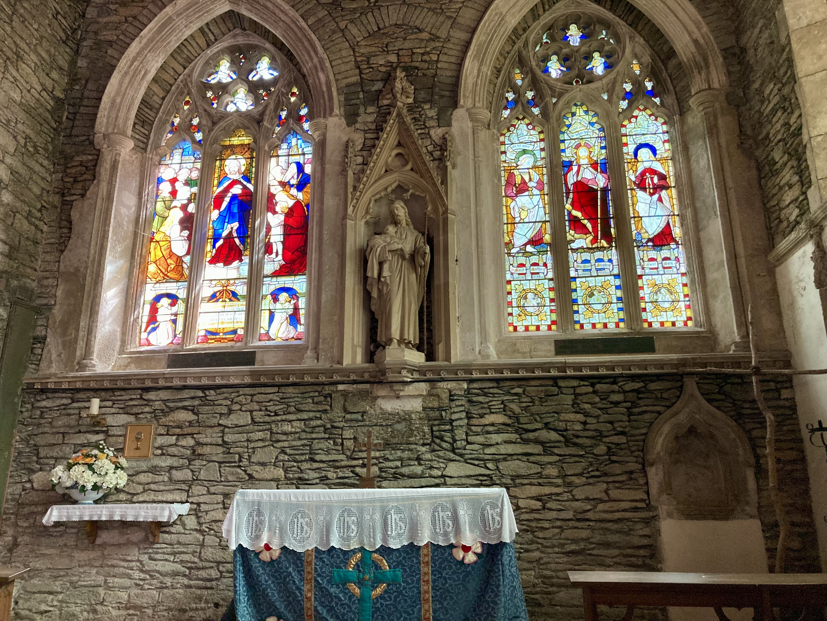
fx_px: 669
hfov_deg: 63.4
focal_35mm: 28
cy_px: 310
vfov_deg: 49.7
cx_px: 414
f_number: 1.8
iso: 320
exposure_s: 1/60
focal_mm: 3.99
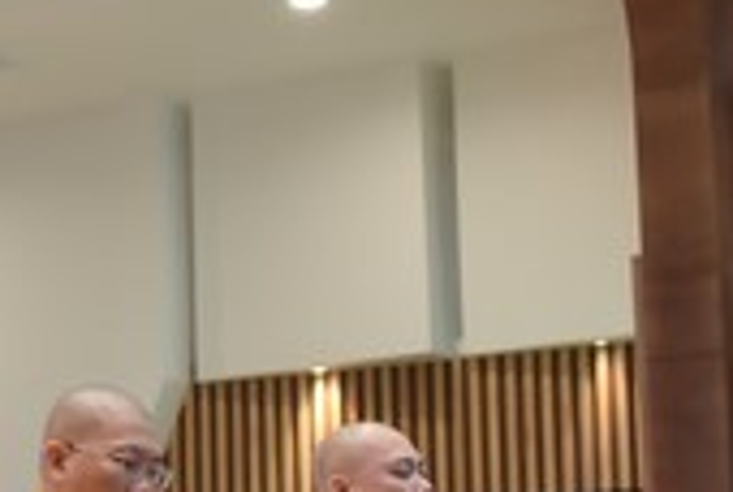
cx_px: -60
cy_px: 134
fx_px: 2957
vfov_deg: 9.5
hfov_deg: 13.8
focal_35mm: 145
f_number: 5.6
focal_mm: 38
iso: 1250
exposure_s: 1/125
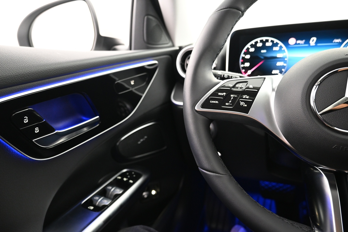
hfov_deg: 73.7
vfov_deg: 53.1
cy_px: 116
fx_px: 232
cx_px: 174
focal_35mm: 24
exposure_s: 1/10
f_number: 3.5
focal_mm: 16
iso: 1600
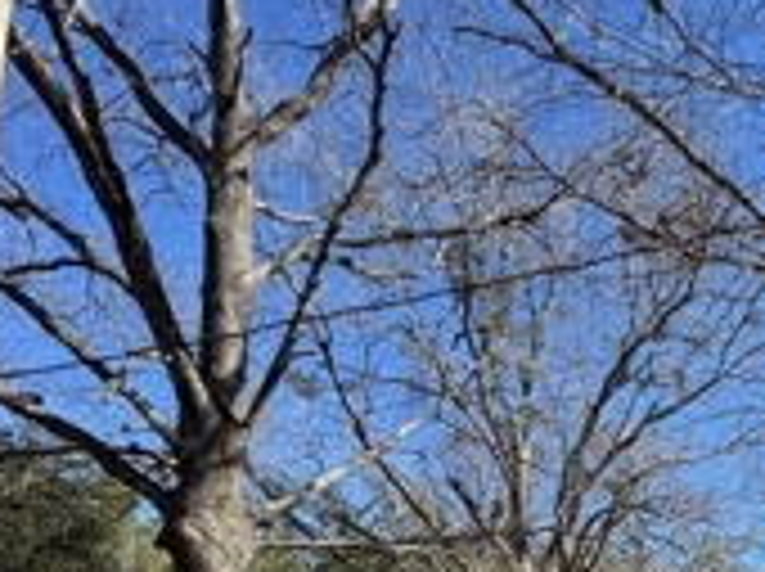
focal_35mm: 33
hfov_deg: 41.9
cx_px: 868
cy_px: 662
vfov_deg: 35.2
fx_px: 728
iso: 40
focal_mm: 2.22
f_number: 2.2
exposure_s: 1/840
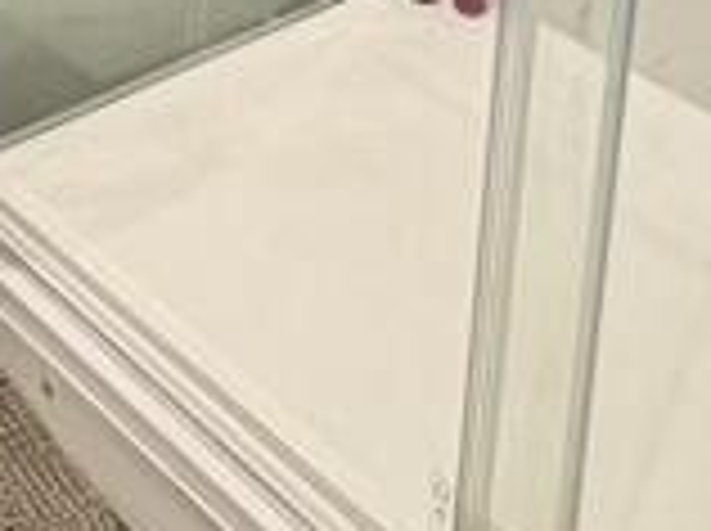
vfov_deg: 14.1
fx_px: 1866
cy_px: -459
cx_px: 99
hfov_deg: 21.2
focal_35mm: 91
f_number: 2.2
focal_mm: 2.22
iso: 320
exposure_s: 1/50
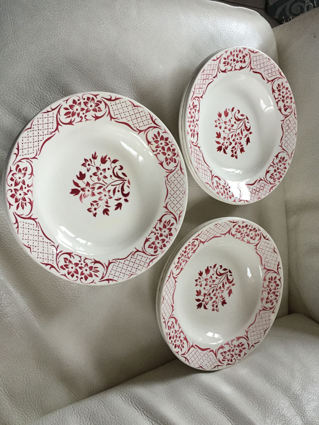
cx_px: 169
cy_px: 210
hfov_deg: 45.4
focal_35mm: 31
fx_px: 381
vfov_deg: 58.3
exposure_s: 1/33
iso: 200
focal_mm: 4.15
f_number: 2.2
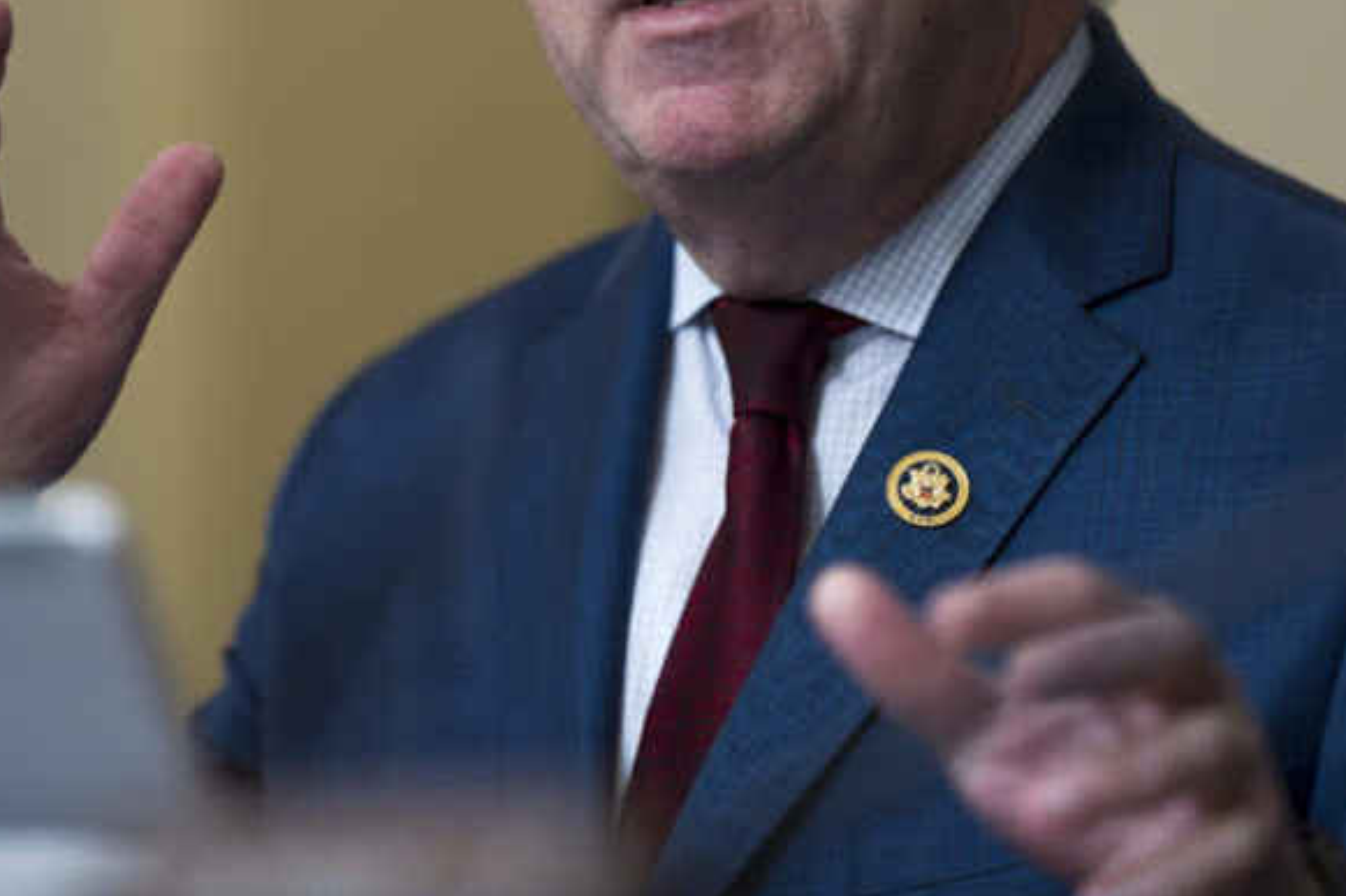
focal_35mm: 238
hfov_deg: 8.7
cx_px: 751
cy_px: 117
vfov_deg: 5.8
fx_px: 8896
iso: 1000
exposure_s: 1/400
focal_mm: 135
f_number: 1.8
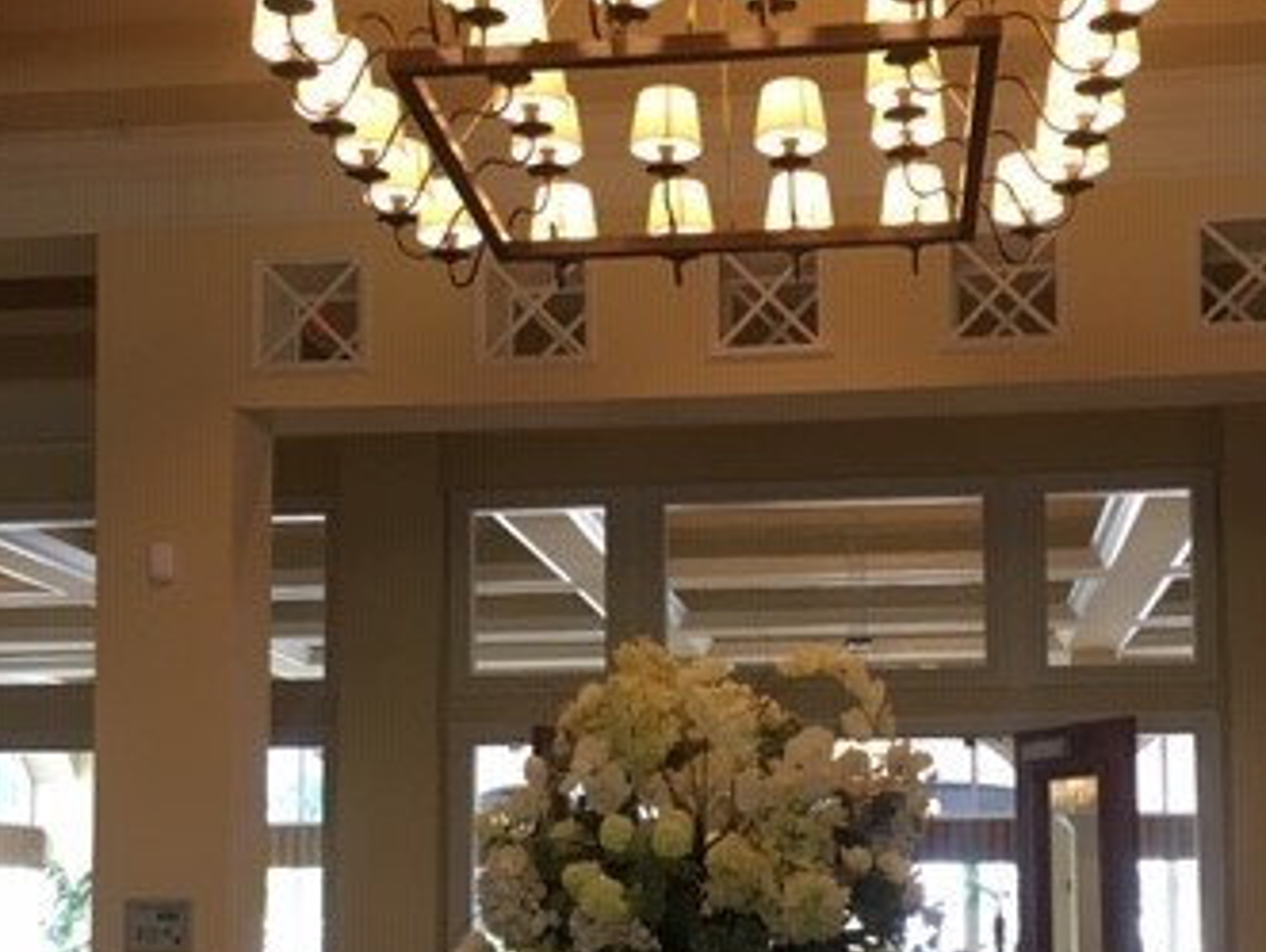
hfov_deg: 34.3
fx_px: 2050
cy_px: 761
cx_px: 650
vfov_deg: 25.7
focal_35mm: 56
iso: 40
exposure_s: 1/30
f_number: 2.2
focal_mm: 4.15
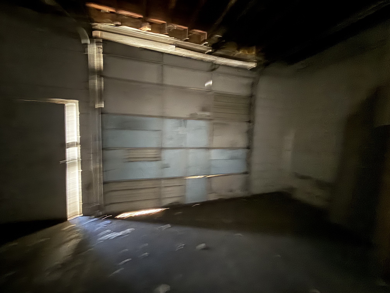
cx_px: 195
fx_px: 158
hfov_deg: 102.1
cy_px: 146
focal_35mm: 14
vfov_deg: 85.7
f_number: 2.2
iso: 1250
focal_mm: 2.22
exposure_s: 1/12
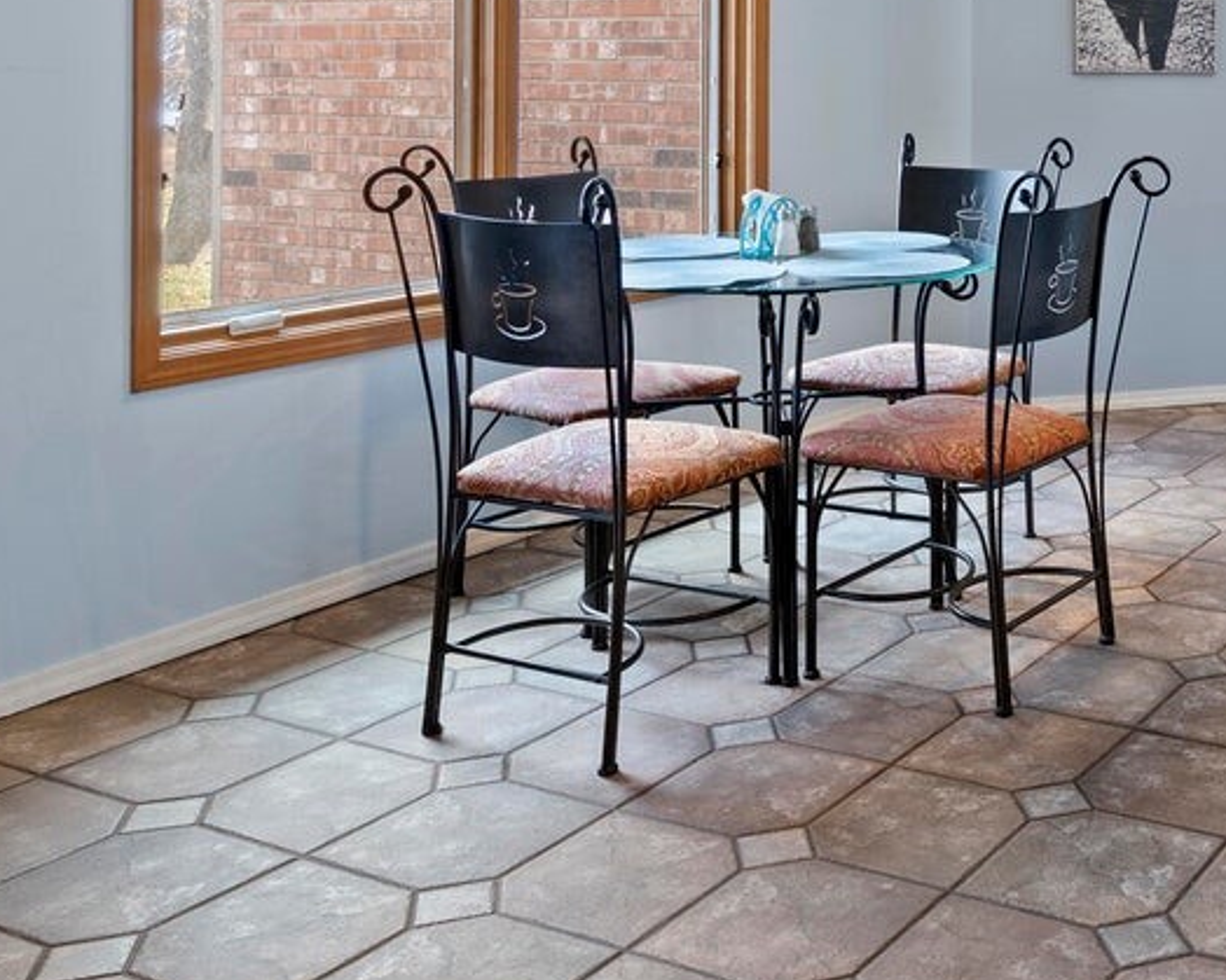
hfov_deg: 38.3
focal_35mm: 44
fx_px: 1596
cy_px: 77
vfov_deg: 32.3
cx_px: 1168
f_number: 9
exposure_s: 1.3
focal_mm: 16
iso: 250
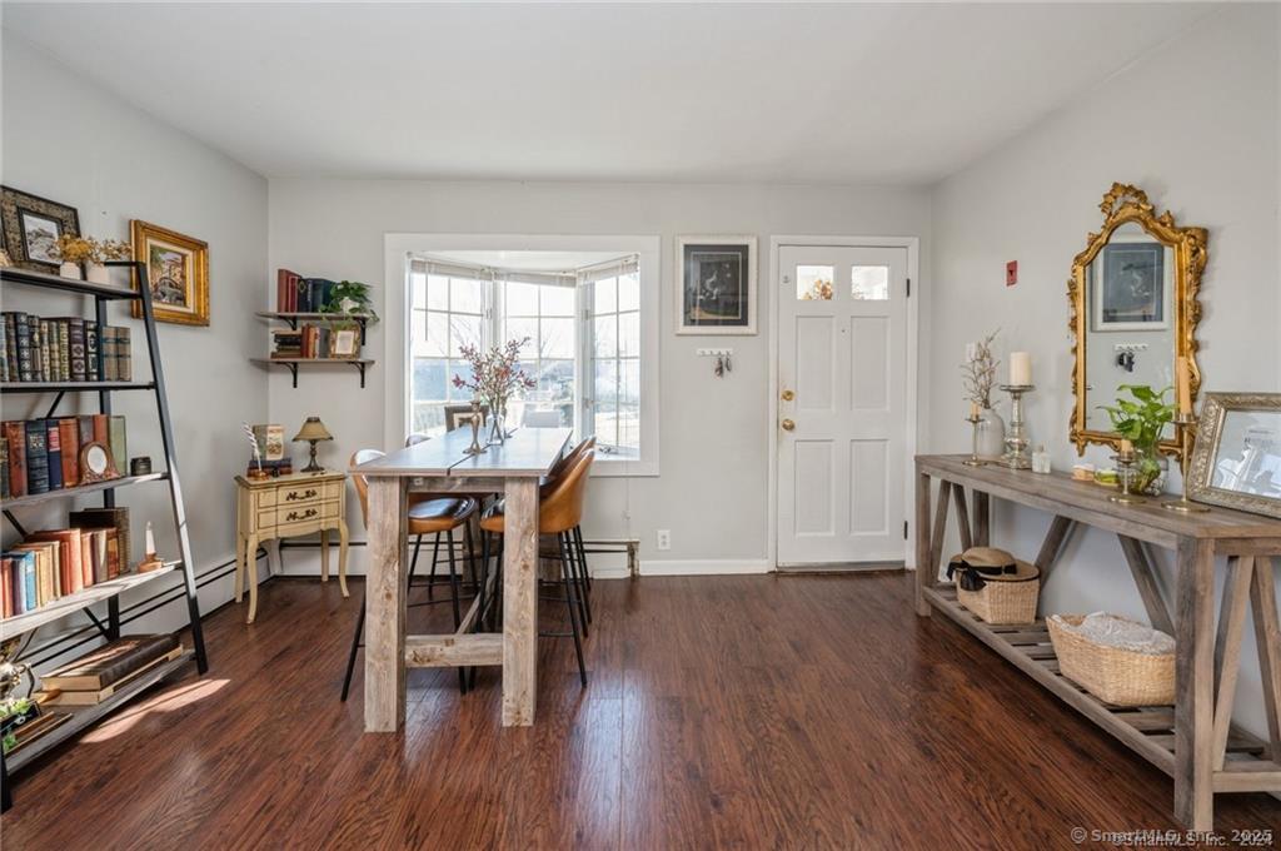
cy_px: 426
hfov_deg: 104.3
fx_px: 498
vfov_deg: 81.1
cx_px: 640
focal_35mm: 14
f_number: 11
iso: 200
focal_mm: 14
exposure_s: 1/15
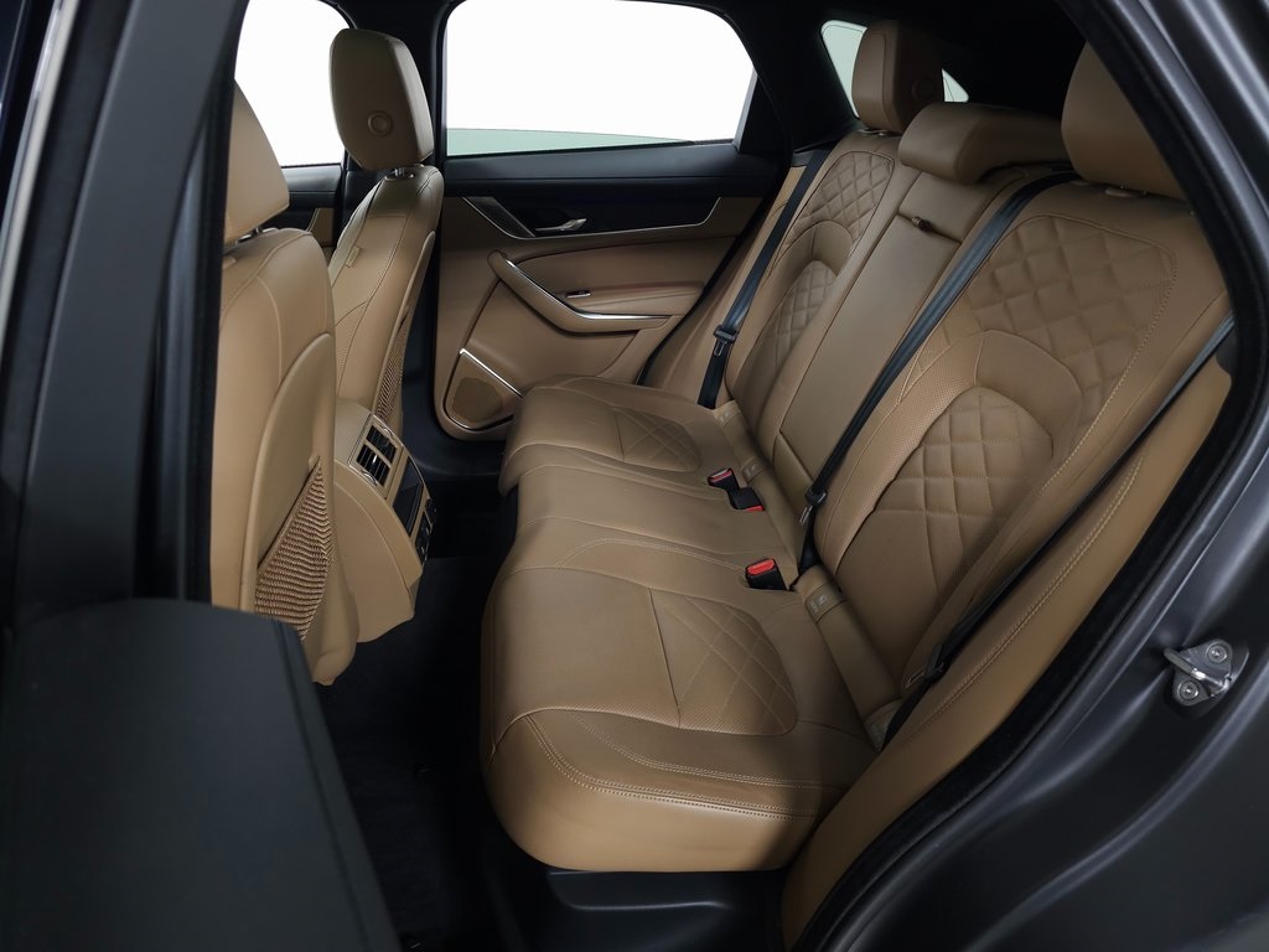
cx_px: 634
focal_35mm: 23
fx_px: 843
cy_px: 476
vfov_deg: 58.9
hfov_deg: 73.9
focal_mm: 6.3
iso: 160
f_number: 1.7
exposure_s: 1/60
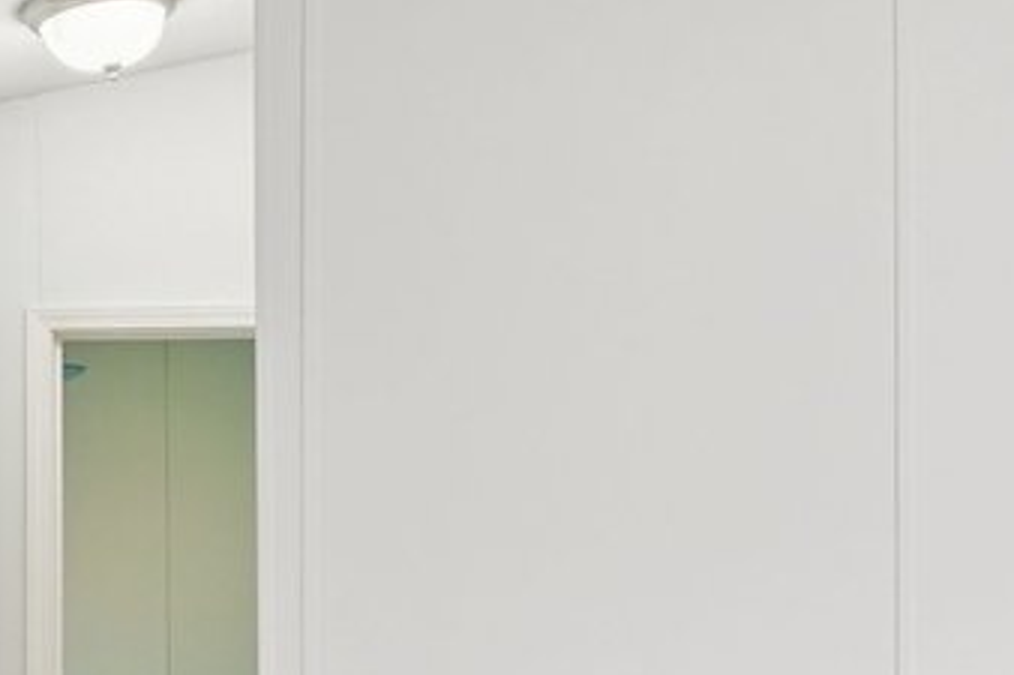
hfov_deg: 21.0
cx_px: 426
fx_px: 2731
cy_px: 772
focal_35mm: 97
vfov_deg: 13.8
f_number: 8
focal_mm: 16
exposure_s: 1/30
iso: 800
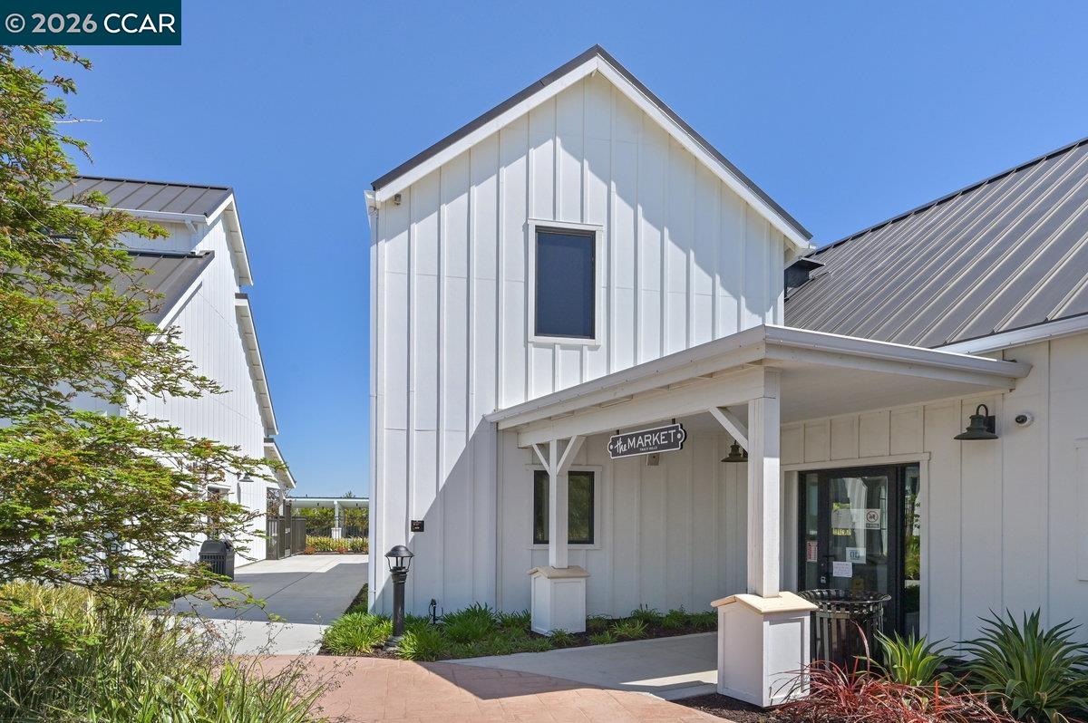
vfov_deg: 61.8
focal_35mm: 20
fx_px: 604
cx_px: 544
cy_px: 362
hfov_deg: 84.0
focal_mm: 20
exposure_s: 1/1250
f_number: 11
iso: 400
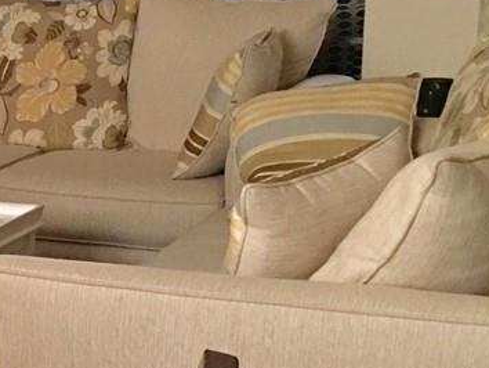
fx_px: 1852
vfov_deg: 11.3
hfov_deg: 13.4
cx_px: -410
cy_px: 234
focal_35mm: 131
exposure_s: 1/15
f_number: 2.2
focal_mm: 4.15
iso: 80
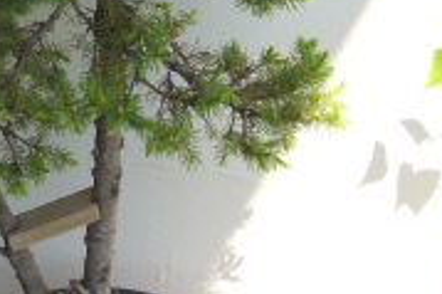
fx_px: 2208
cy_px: -37
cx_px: 49
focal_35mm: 180
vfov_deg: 7.6
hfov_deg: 11.4
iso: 80
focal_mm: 11.4
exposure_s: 1/400
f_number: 3.2
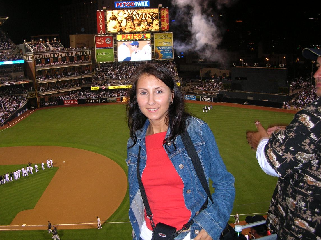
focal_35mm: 35
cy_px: 120
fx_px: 324
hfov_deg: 52.7
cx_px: 160
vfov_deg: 40.6
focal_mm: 5.8
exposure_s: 1/60.1
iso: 72
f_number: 2.8
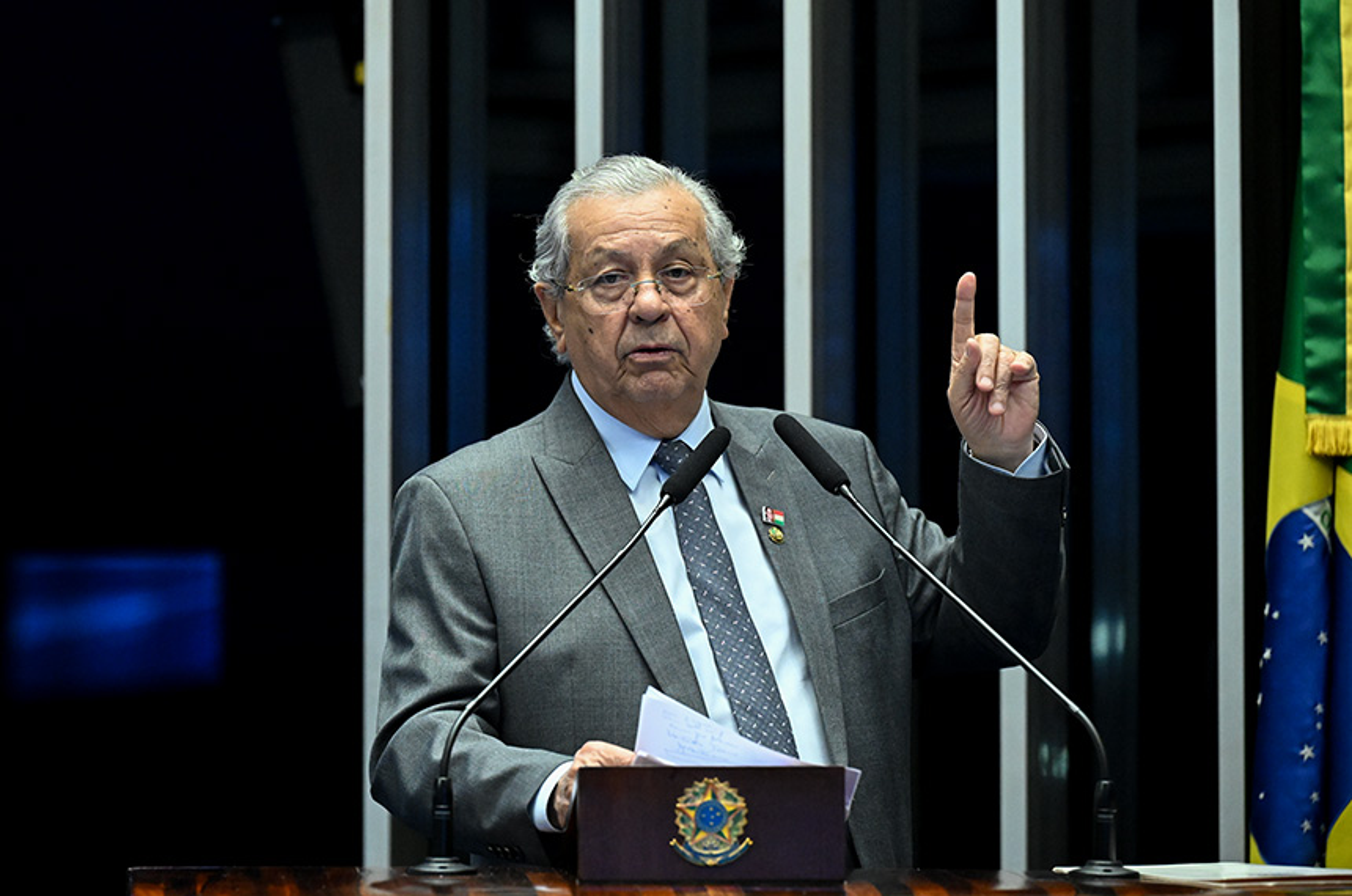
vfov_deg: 7.6
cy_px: 448
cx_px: 676
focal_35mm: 180
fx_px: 6747
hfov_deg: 11.4
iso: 6400
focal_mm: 180
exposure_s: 1/160
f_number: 4
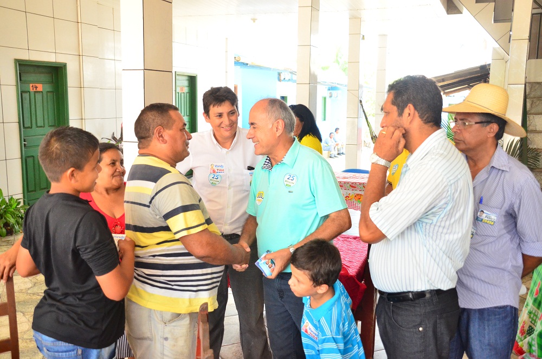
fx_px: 496
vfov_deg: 39.8
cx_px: 271
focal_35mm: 33
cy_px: 180
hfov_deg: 57.3
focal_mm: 22
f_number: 3.8
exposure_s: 1/500
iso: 2000
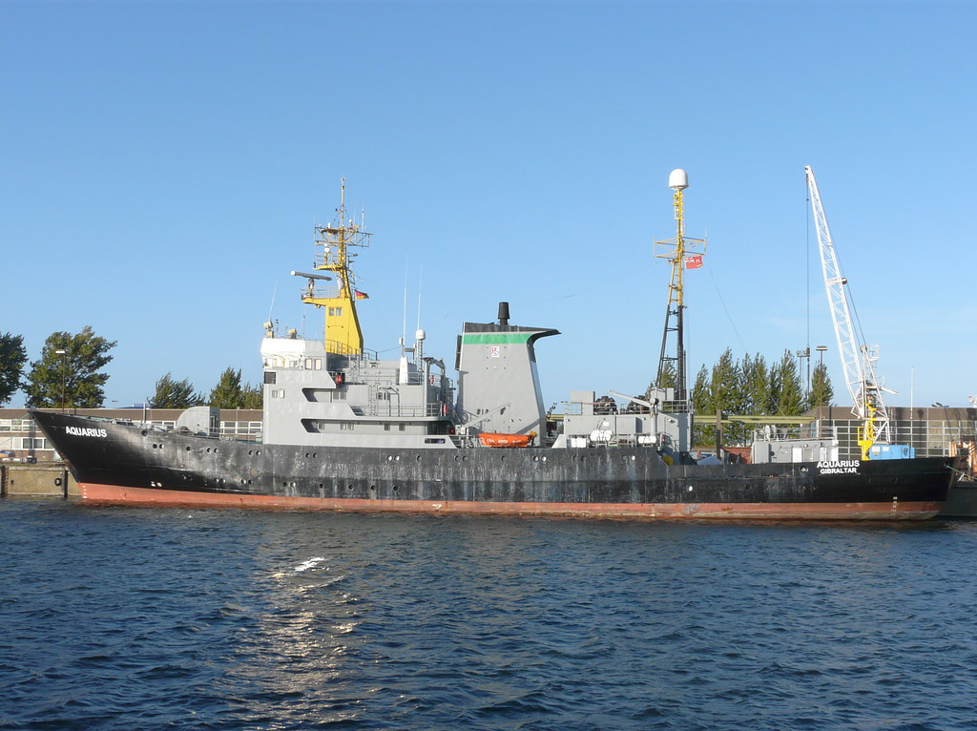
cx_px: 488
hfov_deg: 47.9
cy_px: 366
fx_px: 1100
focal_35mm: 39
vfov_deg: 36.8
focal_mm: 6.4
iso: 100
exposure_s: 1/200
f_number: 5.6
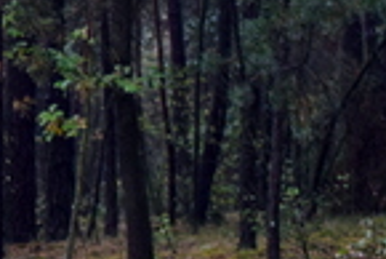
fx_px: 3099
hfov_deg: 6.7
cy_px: 115
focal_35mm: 289
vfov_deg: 4.8
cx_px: -620
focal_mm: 35
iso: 1600
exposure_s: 1/60
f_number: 6.3
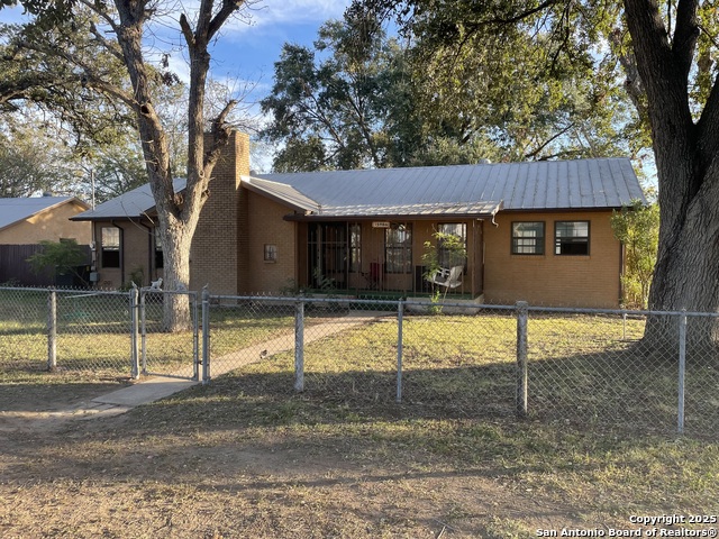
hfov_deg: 67.3
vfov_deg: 53.1
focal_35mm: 26
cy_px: 270
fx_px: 540
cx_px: 360
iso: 32
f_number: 1.6
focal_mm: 4.2
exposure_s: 1/389
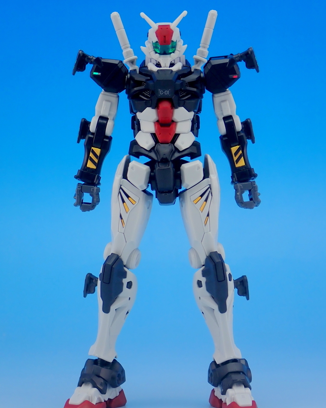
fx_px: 1194
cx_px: 165
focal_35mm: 99
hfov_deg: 15.5
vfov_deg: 19.4
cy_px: 204
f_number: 4.7
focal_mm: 16.79
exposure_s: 1/13
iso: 100
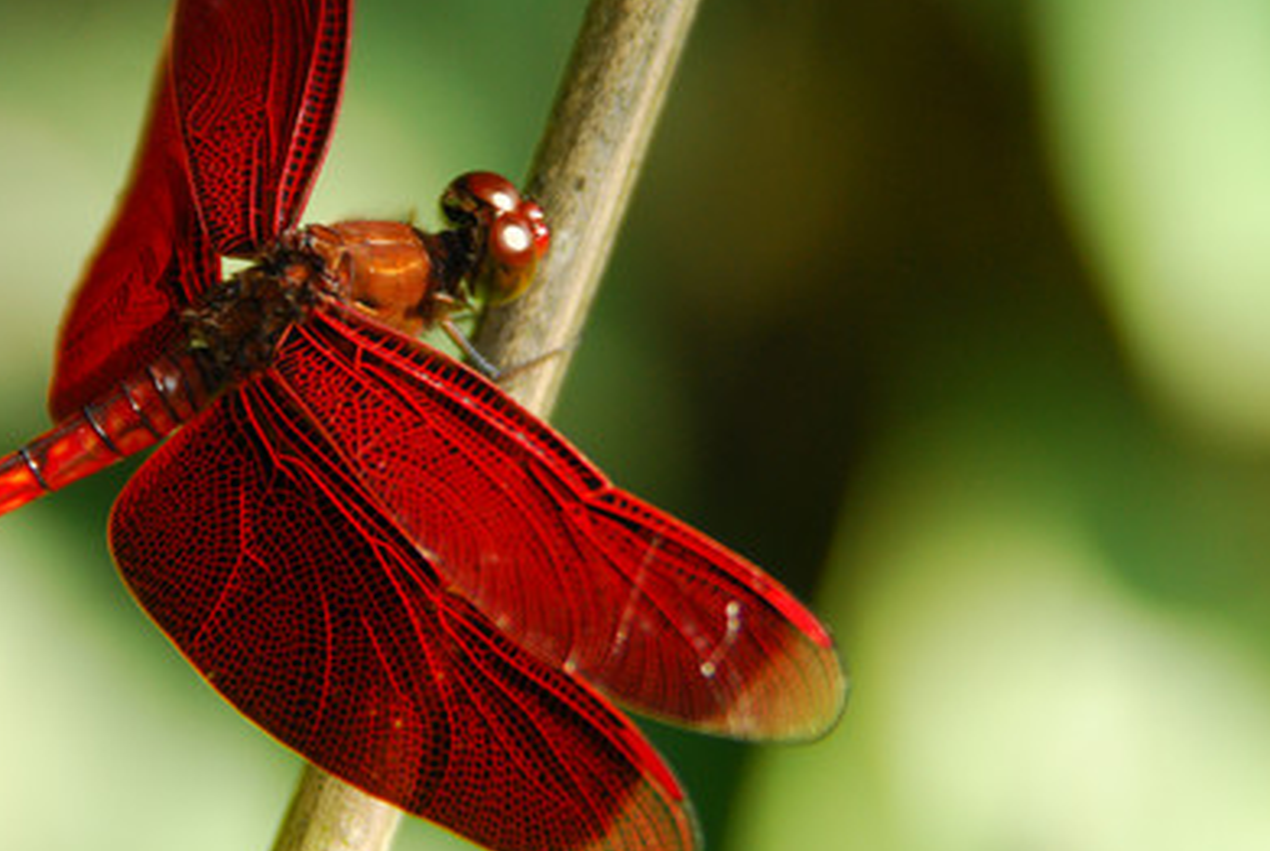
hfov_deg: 2.8
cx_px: 343
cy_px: 292
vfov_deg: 1.9
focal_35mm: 736
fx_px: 26003
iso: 400
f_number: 6.3
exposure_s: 1/80
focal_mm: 300
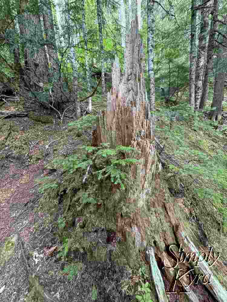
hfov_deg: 85.7
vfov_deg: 102.1
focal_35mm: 14
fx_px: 122
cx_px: 114
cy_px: 151
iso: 320
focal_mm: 2.22
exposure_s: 1/85
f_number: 2.2
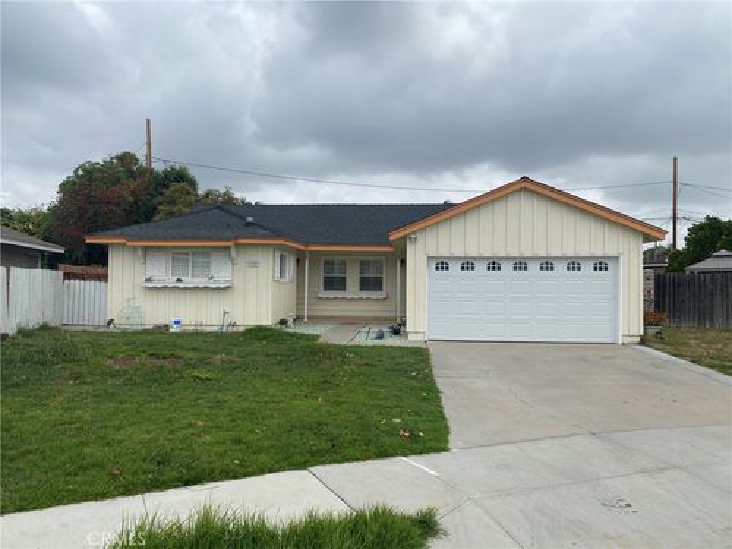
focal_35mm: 26
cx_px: 366
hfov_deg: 67.3
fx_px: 550
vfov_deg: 53.1
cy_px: 274
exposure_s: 1/3731
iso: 32
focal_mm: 4.25
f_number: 1.8
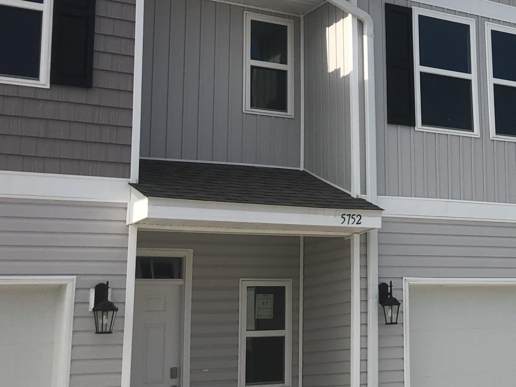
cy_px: 122
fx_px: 1029
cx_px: 578
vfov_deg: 21.2
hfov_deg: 25.9
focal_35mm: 69
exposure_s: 1/2088
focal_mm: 3.99
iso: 20
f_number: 1.8
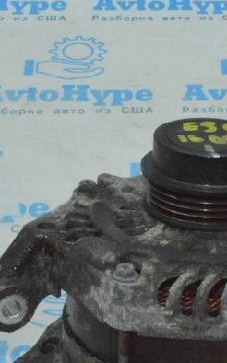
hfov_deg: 12.1
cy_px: 265
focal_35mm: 107
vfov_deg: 19.3
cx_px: 199
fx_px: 1063
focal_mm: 27
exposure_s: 1/40
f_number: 25
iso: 5000
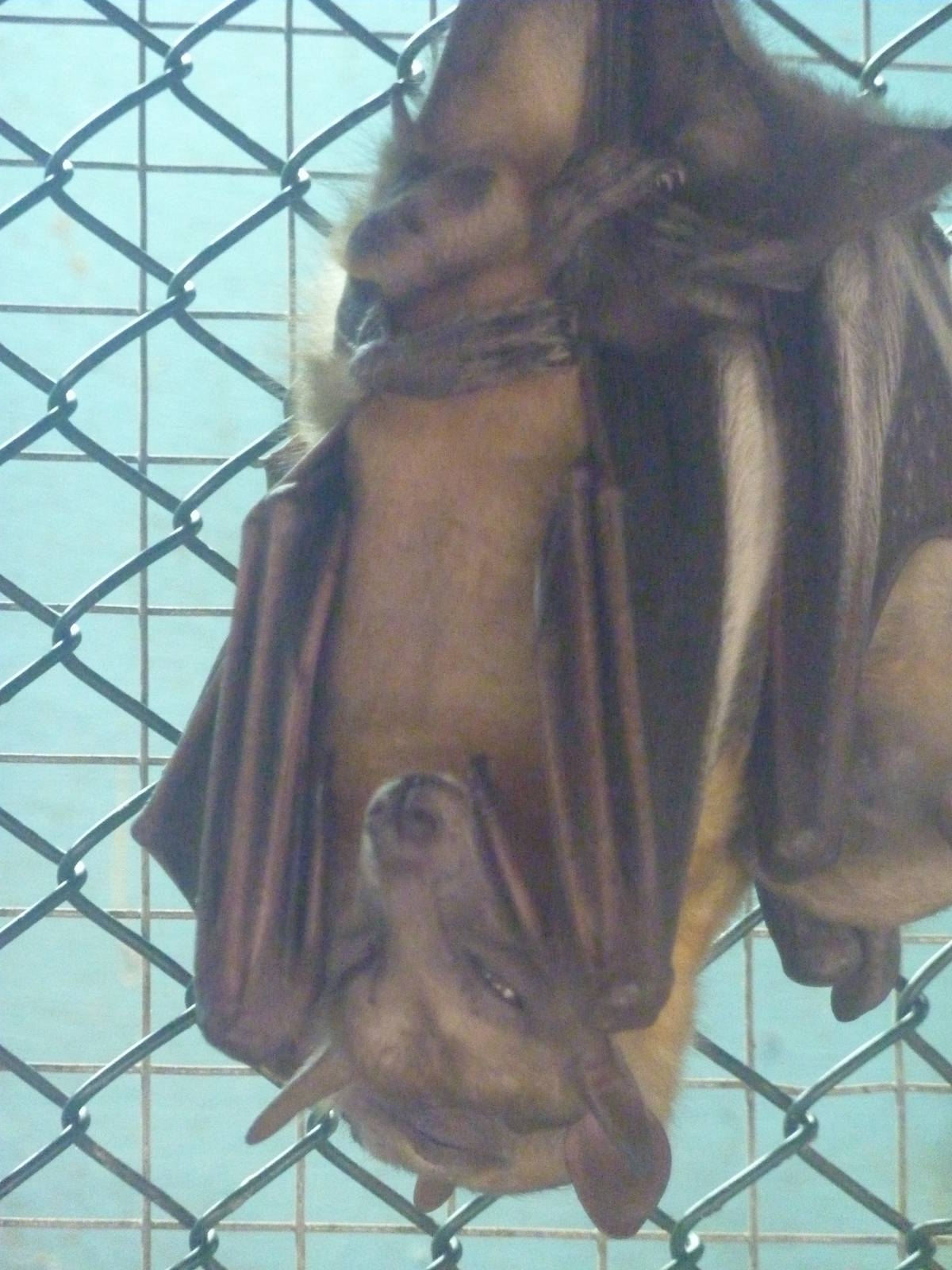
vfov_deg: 8.8
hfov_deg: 6.6
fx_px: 8251
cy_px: 635
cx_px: 476
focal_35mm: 225
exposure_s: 1/13
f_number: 4.6
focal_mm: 37
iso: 1600
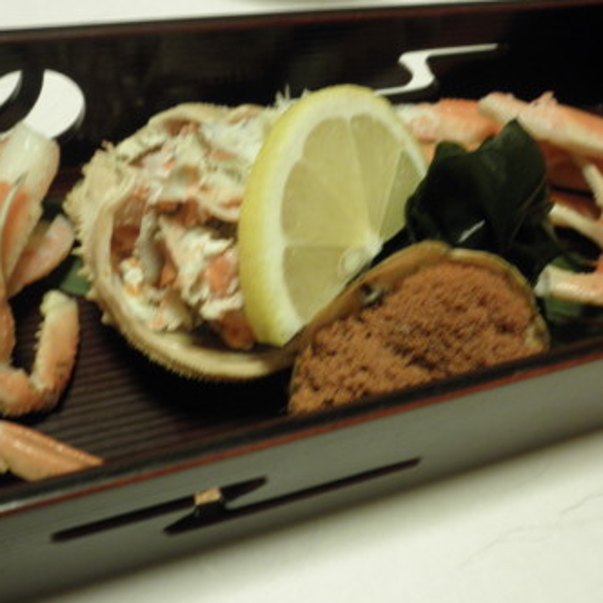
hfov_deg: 40.0
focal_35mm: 42
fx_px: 828
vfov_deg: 40.0
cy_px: 303
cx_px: 282
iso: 200
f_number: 3.2
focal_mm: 6.1
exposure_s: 1/4
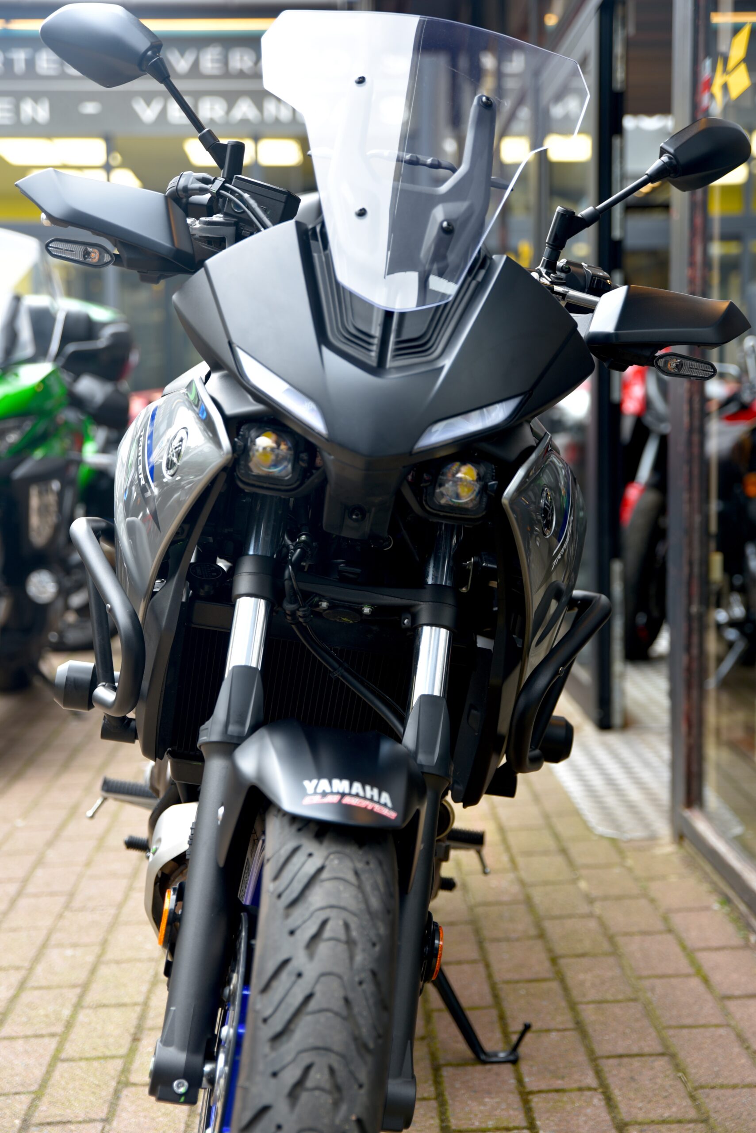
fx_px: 1762
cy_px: 566
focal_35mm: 56
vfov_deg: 35.6
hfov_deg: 24.2
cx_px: 378
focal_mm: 56
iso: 100
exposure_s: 1/40
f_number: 2.8
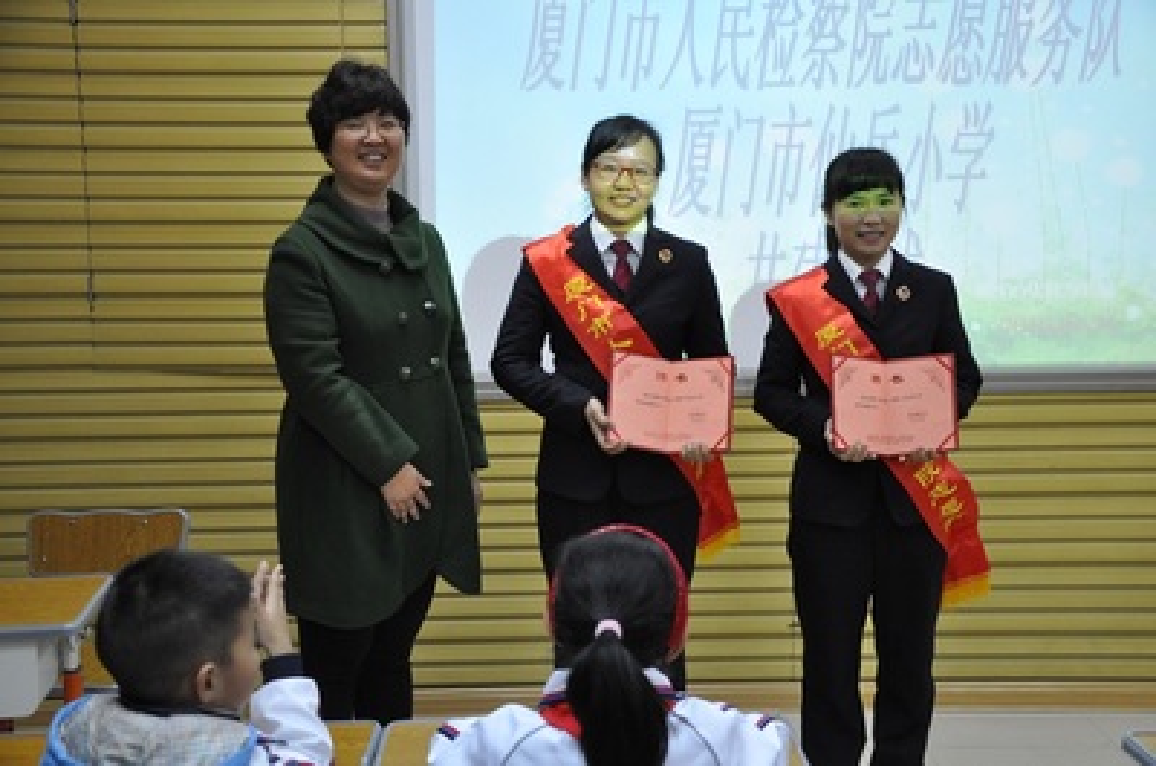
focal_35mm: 57
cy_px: 383
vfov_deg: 23.7
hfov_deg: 35.1
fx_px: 1827
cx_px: 578
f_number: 4.5
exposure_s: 1/180
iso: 1600
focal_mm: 38
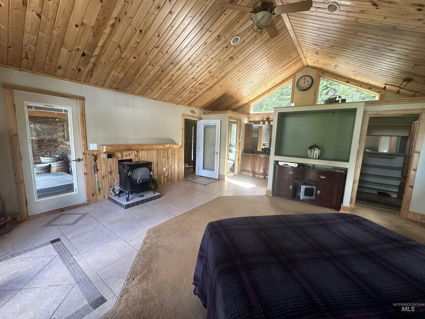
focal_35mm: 14
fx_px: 172
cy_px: 160
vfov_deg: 85.7
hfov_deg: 102.1
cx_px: 212
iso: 250
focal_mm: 2.22
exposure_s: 1/99
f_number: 2.2
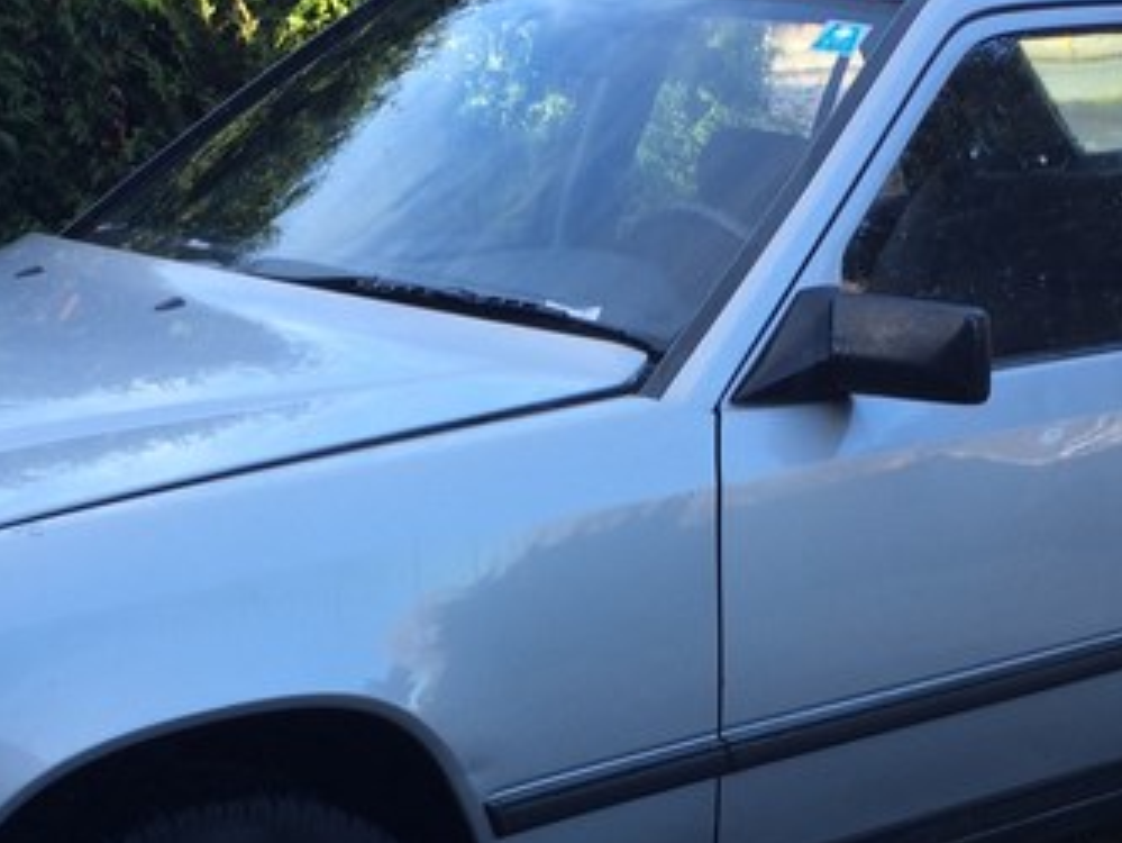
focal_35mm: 72
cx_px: 640
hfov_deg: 27.0
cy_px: 685
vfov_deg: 20.2
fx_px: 2335
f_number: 2.2
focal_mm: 4.12
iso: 32
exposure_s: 1/160
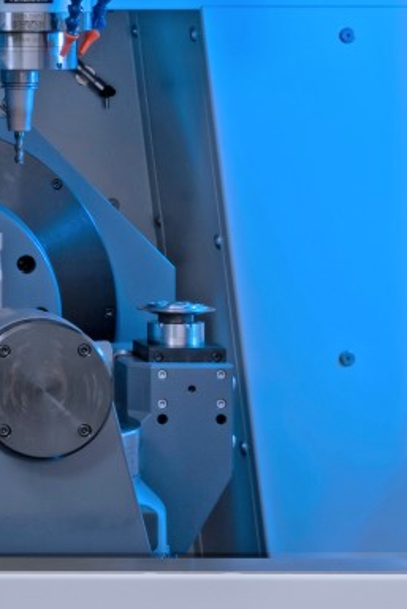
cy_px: 43
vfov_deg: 11.7
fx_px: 2948
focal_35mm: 174
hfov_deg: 7.4
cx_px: -556
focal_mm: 31
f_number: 11
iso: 100
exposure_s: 1/1.25
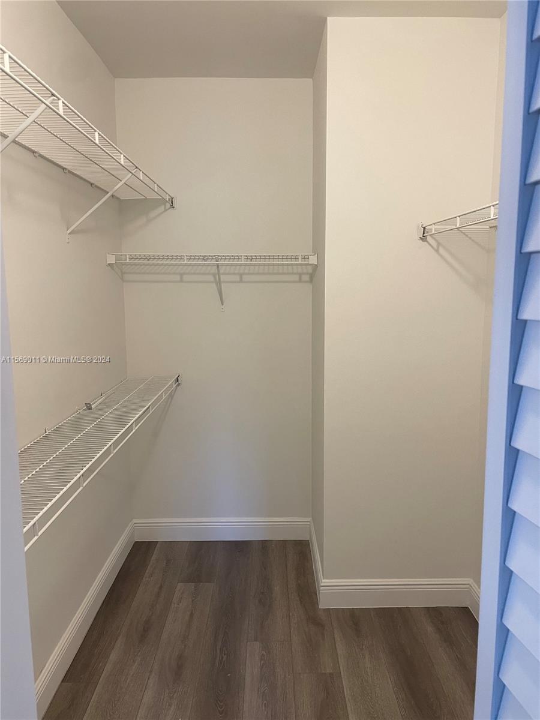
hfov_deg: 53.1
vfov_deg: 67.3
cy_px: 360
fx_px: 541
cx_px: 270
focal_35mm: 26
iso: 125
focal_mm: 4.2
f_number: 1.6
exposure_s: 1/93
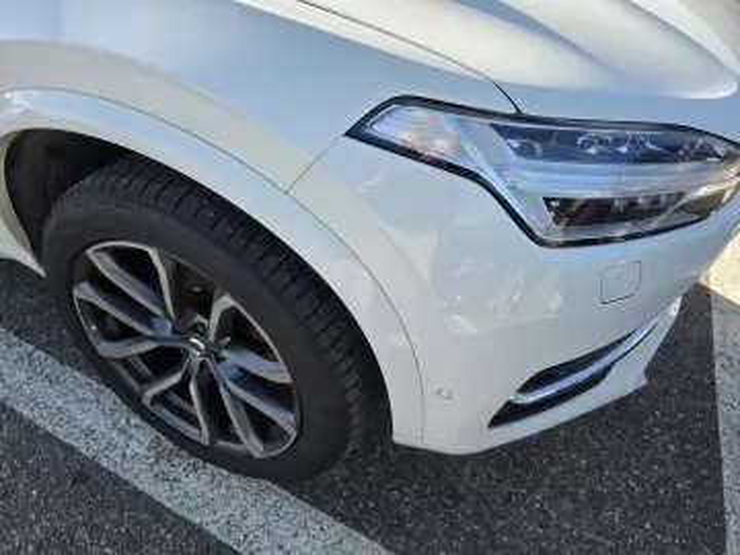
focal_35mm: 23
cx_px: 370
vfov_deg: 58.9
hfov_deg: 73.9
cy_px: 278
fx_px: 492
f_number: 1.7
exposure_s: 1/1732
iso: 80
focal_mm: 6.3
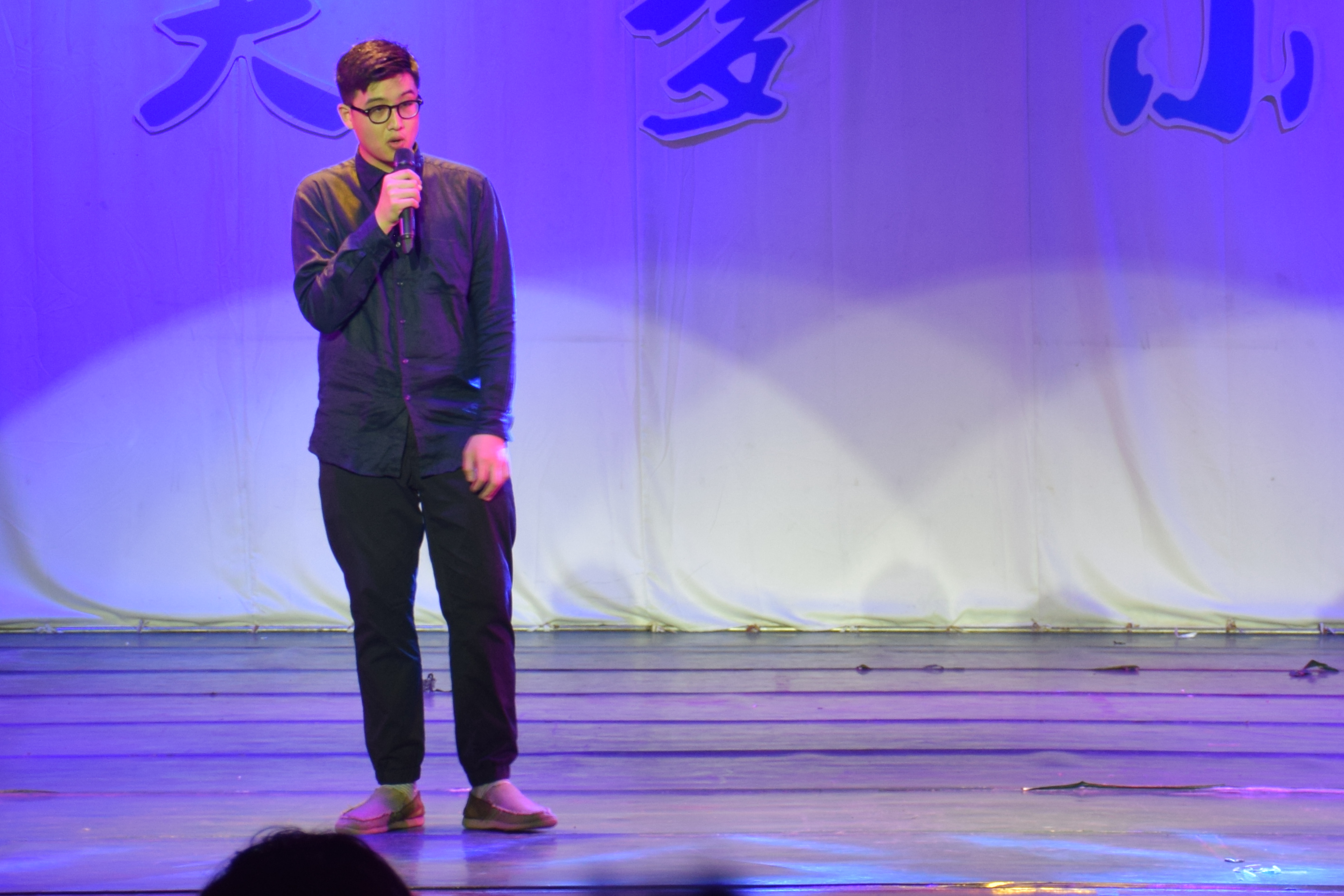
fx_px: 5637
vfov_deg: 9.0
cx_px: 1029
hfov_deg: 13.5
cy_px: 77
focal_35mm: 151
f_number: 4.5
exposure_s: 1/60
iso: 500
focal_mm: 48
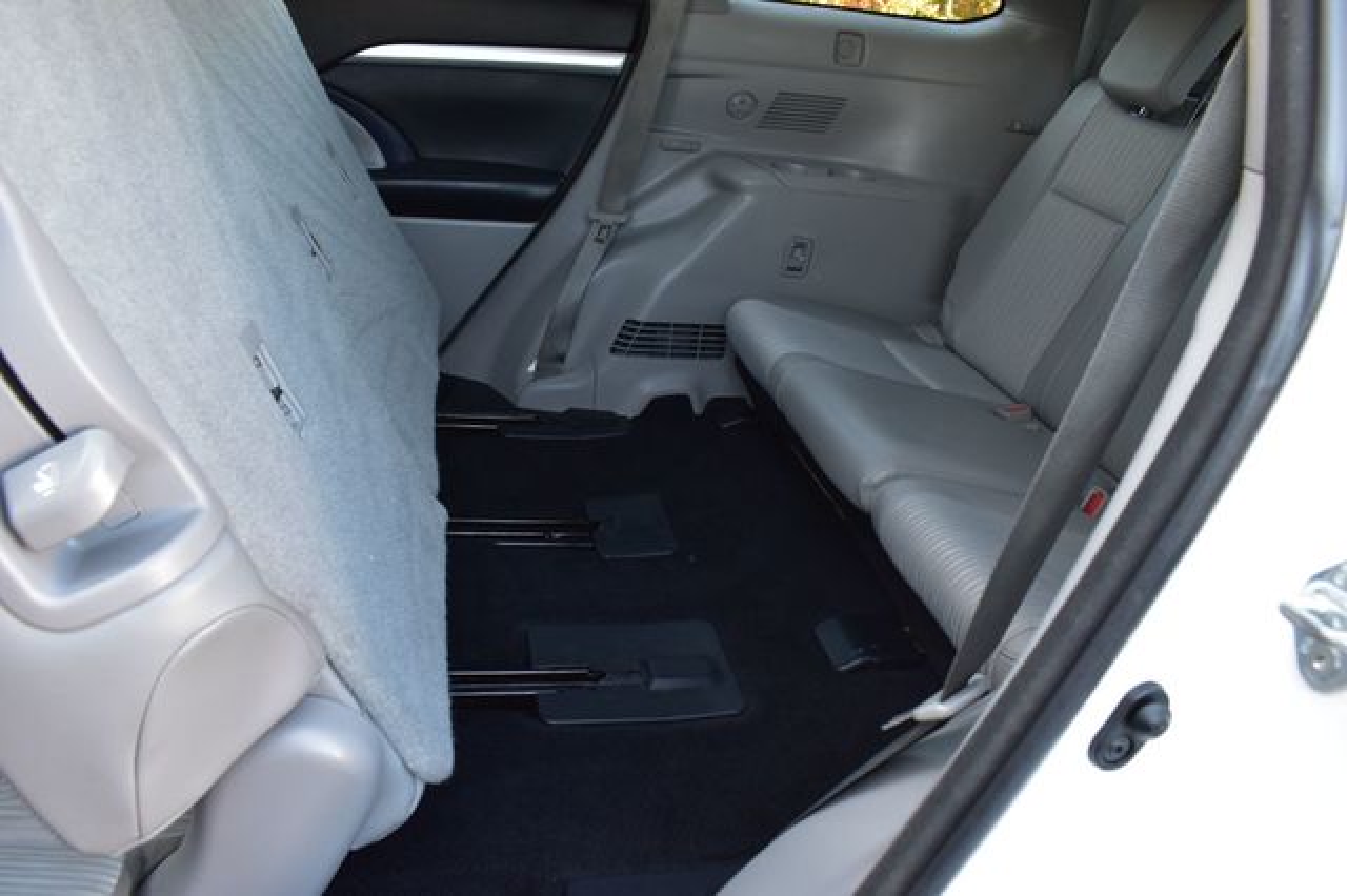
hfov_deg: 67.4
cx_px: 674
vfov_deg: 47.9
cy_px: 448
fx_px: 1010
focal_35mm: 27
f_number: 7.1
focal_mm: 18
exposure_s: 1/25
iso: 400
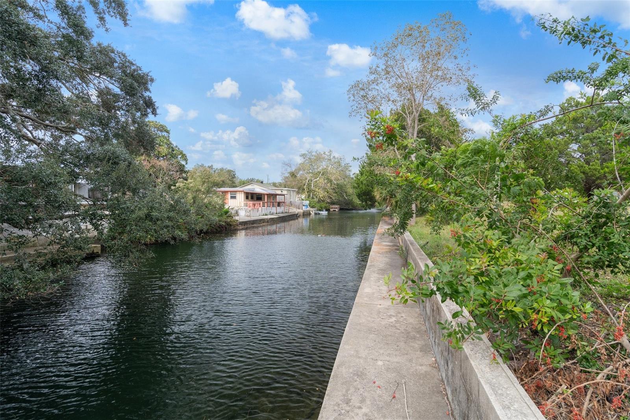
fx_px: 297
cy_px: 210
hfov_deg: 93.3
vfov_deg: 70.4
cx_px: 315
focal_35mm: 17
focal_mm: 17
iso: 320
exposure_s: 1/50
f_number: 8
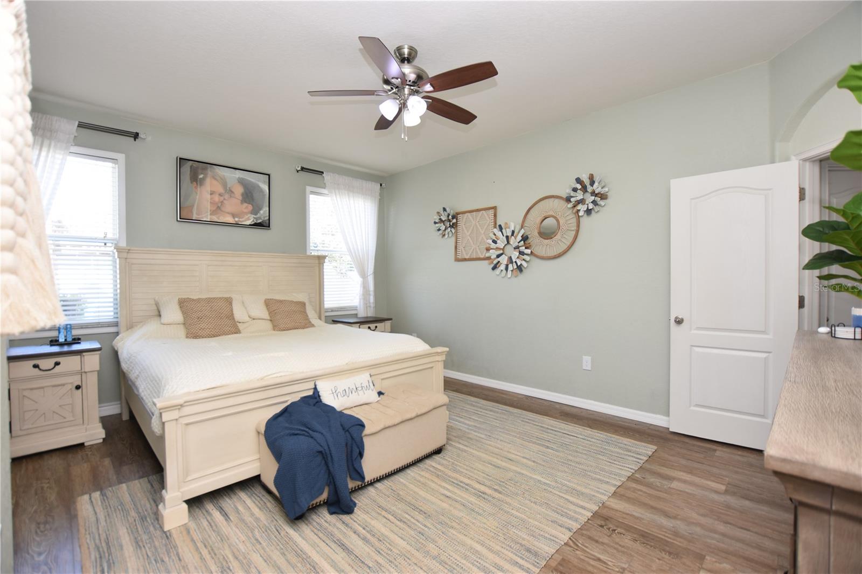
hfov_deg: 100.4
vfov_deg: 77.3
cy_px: 287
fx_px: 359
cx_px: 431
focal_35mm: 15
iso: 220
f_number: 4
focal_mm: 10
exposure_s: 1/60
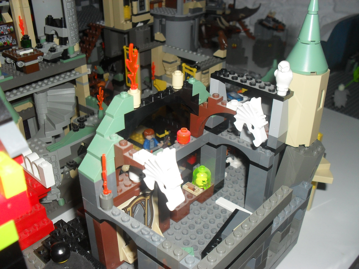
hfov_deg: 52.6
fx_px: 363
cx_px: 180
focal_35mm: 35
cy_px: 134
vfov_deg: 40.7
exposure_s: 1/45
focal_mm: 6.3
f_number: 3.2
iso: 200
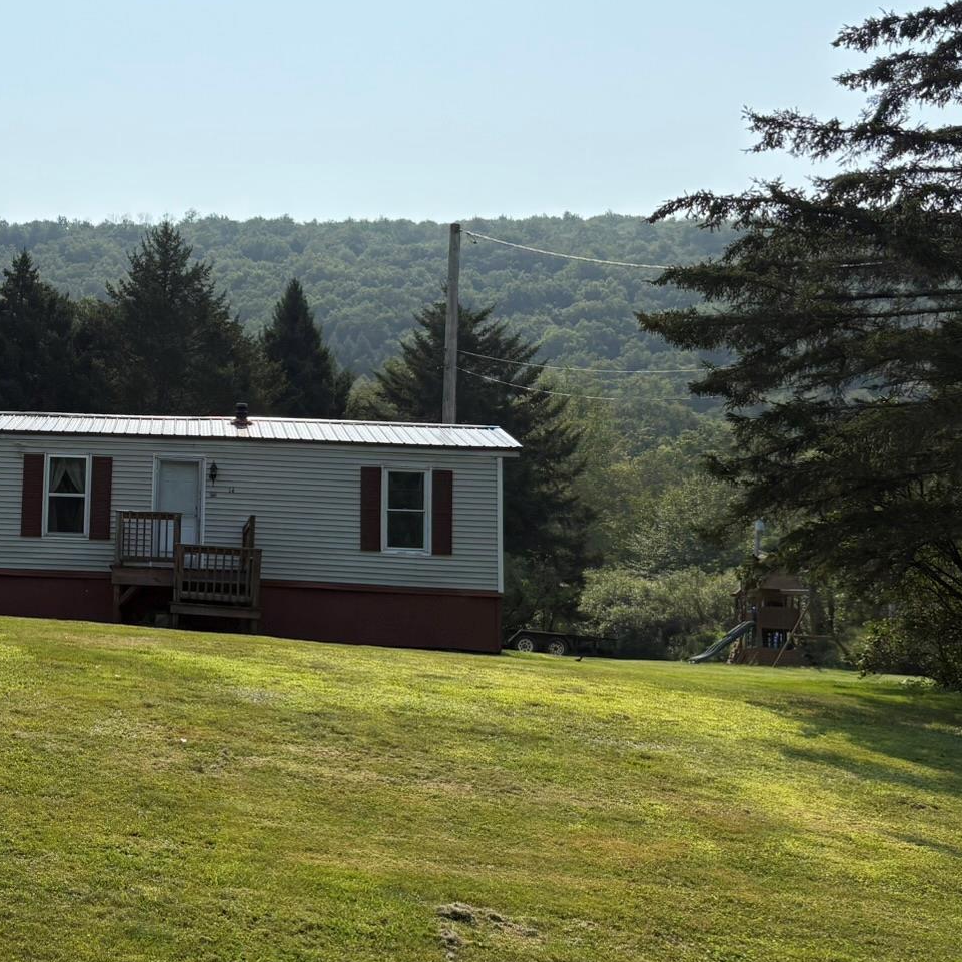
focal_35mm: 49
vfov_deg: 34.7
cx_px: 57
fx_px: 1541
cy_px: 452
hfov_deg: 32.6
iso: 50
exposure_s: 1/10101
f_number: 1.6
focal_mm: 5.96
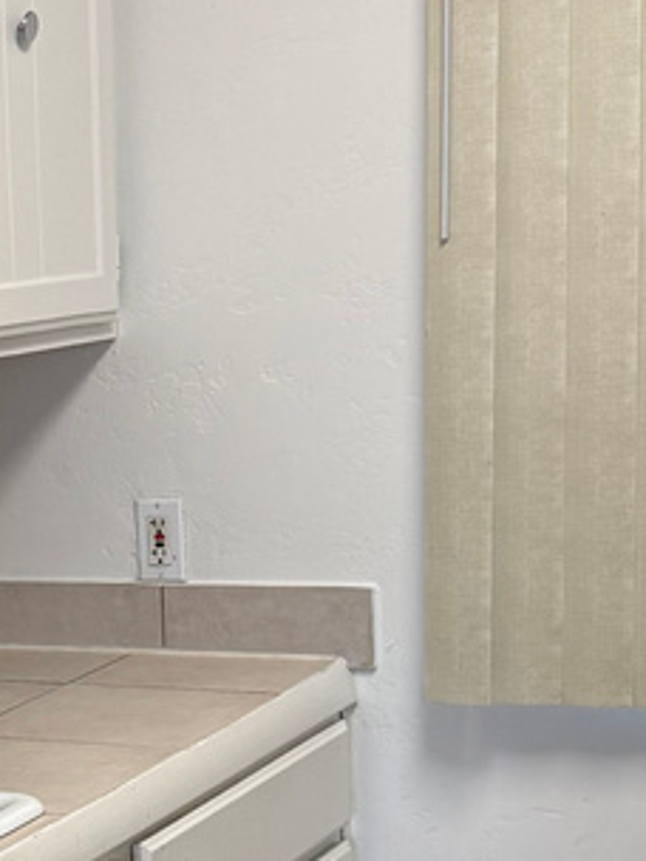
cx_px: -110
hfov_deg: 15.7
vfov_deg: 21.0
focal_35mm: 91
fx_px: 2264
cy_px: 802
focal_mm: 6.76
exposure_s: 1/120
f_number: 1.78
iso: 200
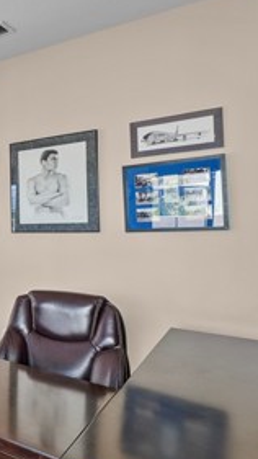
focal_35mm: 31
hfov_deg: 25.8
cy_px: 225
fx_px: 377
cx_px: -145
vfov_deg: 62.6
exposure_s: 1/4
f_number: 9
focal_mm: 13
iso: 250
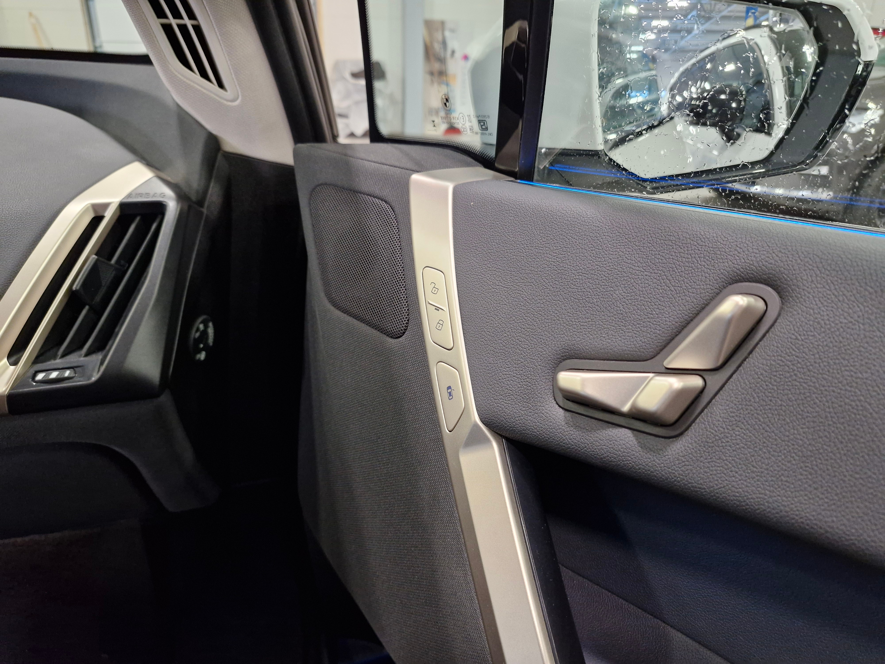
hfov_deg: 73.9
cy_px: 332
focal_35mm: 23
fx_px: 588
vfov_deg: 58.9
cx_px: 442
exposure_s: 1/100
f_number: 1.8
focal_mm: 5.54
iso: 400
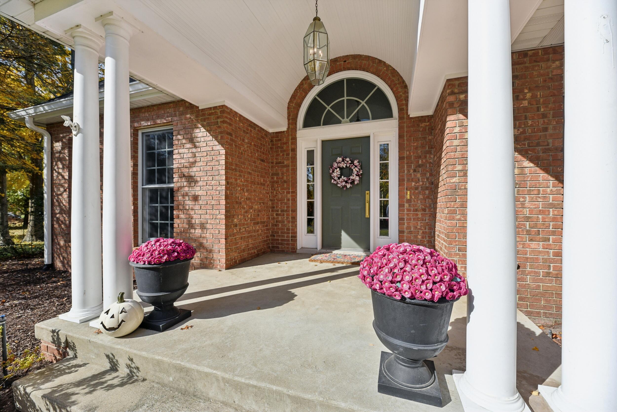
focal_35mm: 14
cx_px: 308
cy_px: 206
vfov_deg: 81.3
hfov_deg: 104.2
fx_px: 240
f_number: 8
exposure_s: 1/640
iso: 400
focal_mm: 14
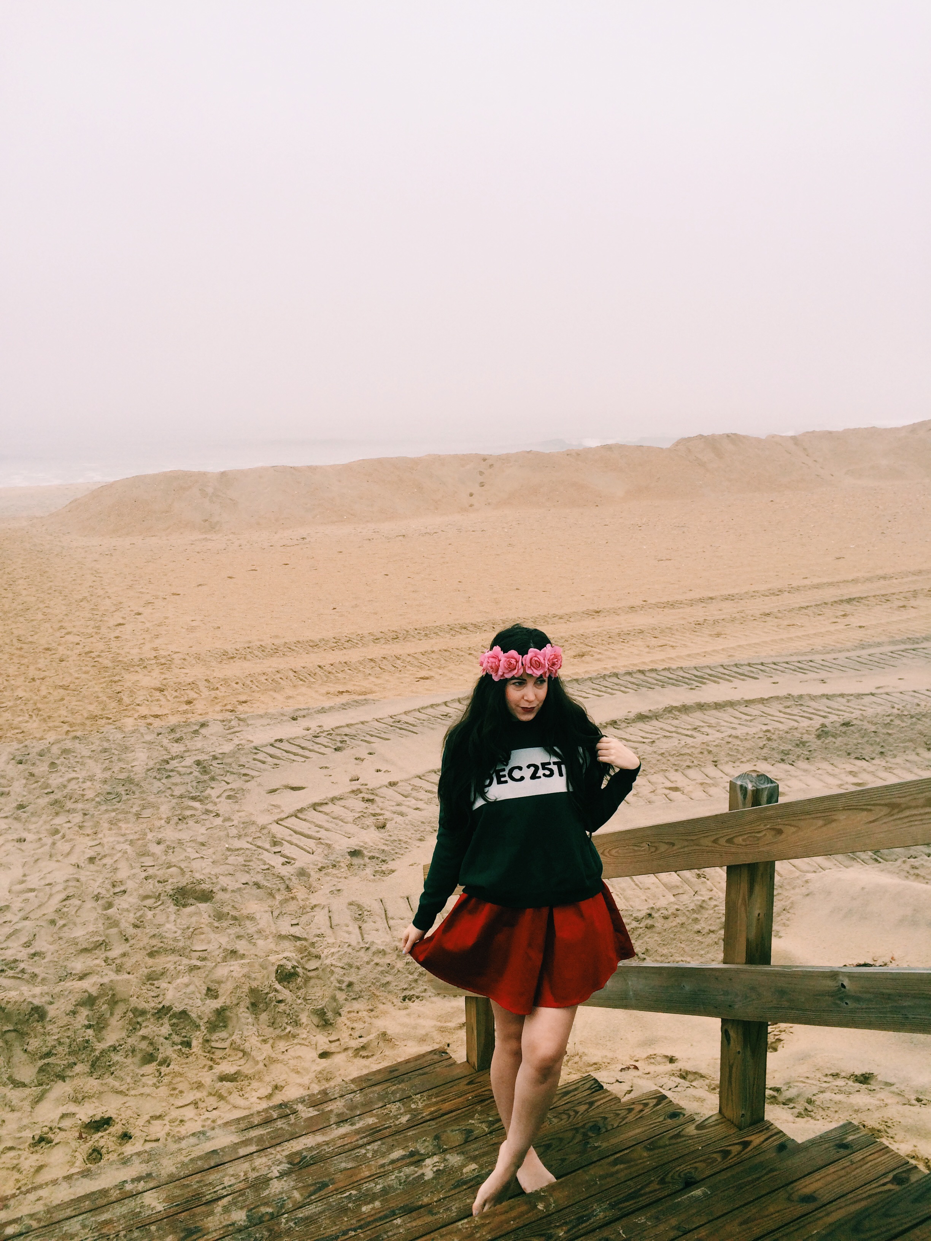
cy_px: 620
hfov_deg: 48.2
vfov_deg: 61.7
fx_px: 1040
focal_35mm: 29
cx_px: 466
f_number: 2.2
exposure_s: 1/152
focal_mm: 4.15
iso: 32
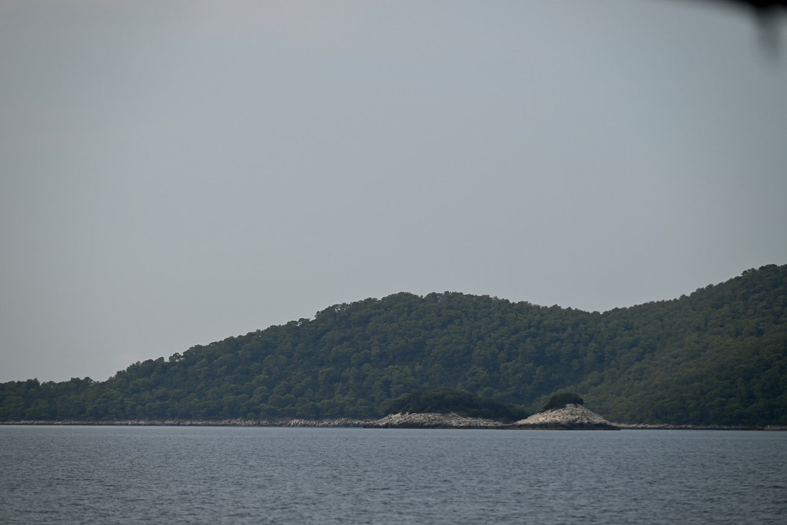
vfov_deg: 8.9
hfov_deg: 13.2
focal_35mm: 155
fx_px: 3389
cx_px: 394
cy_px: 262
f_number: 5.6
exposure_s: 1/1000
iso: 100
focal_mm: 155
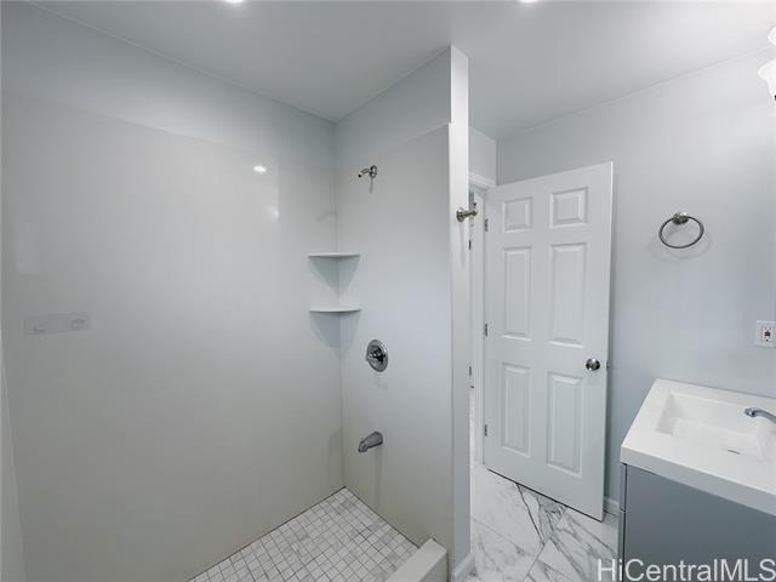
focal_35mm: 14
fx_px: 314
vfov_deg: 85.7
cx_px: 388
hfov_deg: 102.1
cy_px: 291
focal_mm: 2.22
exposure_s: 1/120
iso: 64
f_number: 2.2
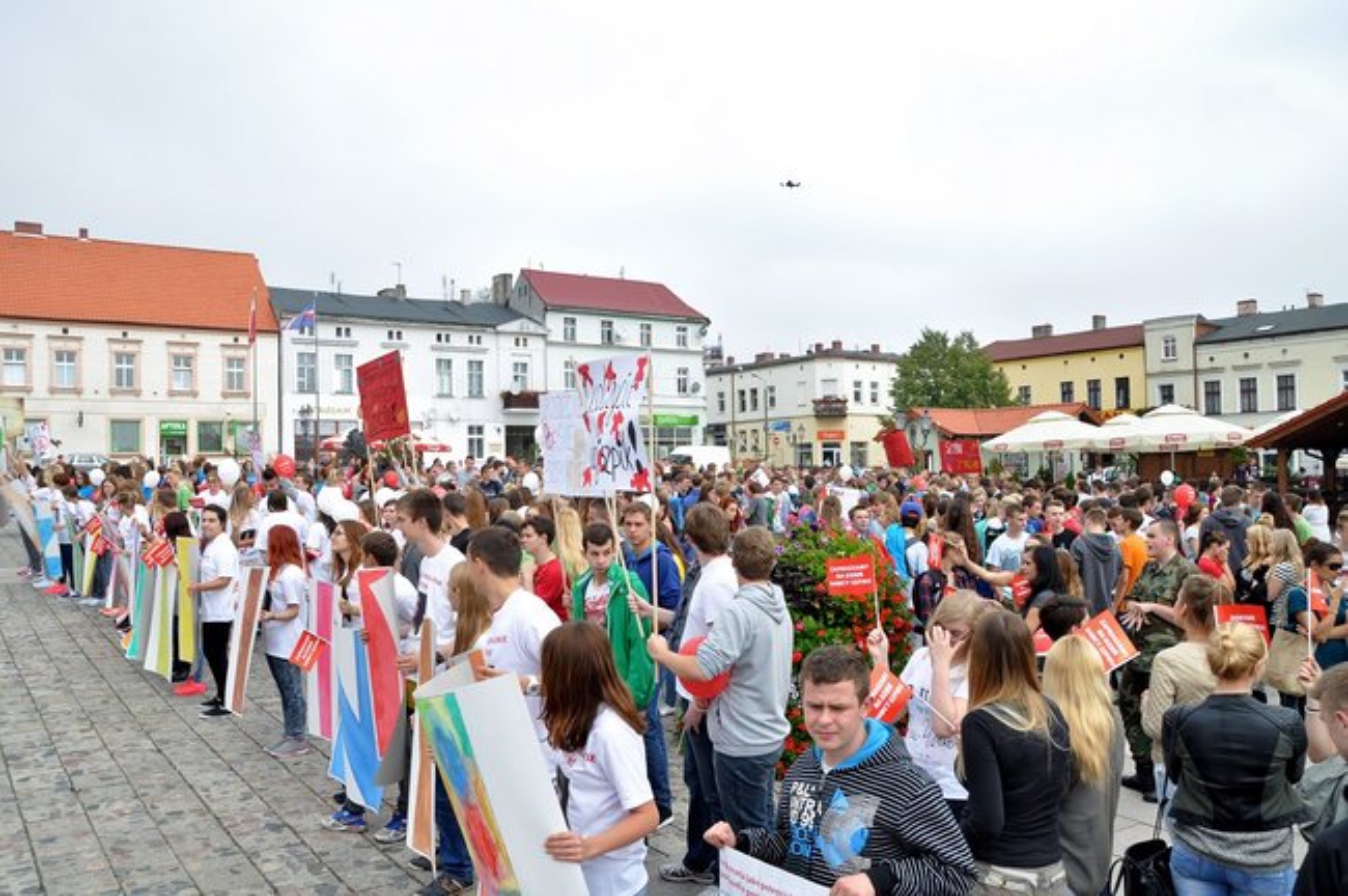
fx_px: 1010
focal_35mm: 27
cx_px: 674
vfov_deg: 47.8
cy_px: 448
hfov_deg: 67.4
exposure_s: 1/400
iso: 500
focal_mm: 18
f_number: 10
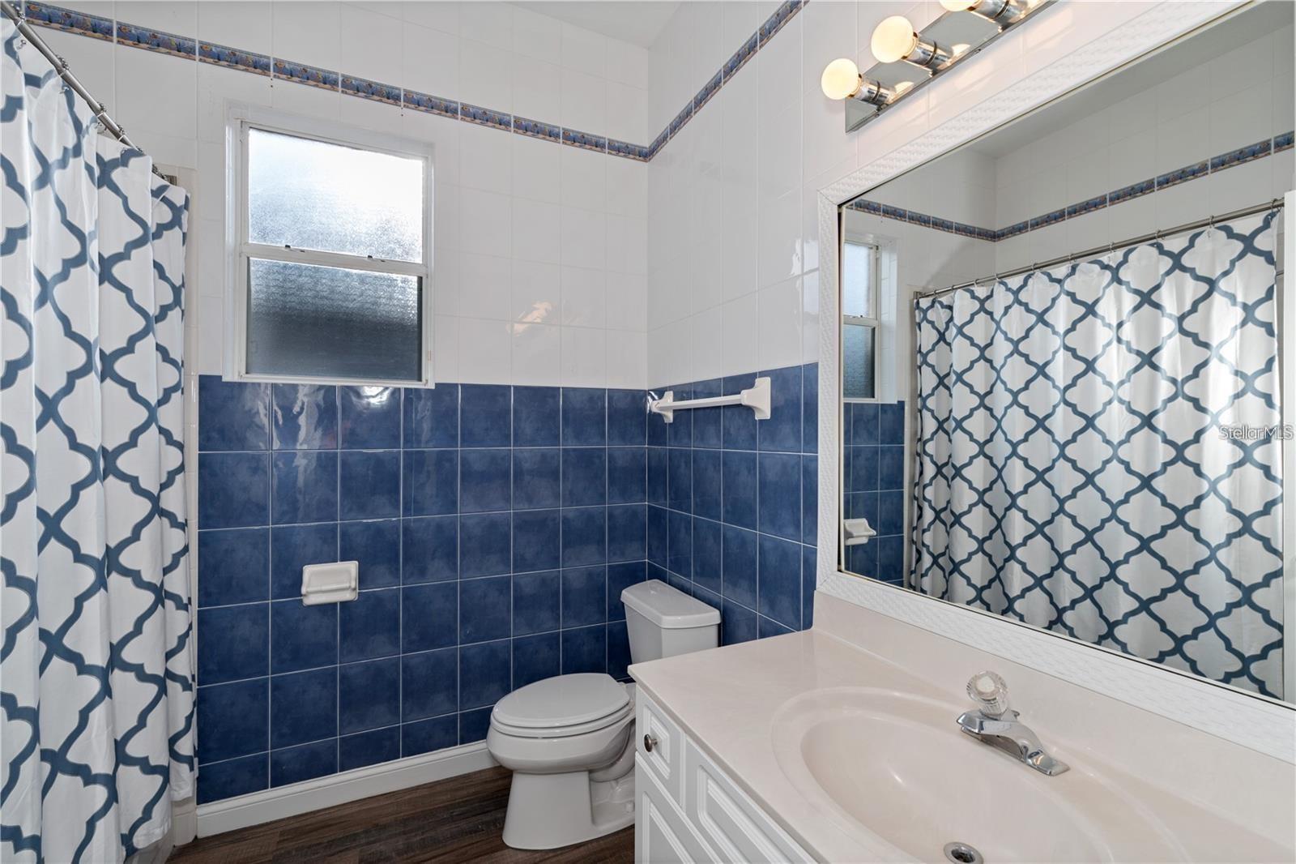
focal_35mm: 15
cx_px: 648
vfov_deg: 77.3
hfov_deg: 100.4
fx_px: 540
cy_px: 432
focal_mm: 15
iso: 200
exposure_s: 1/50
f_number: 8
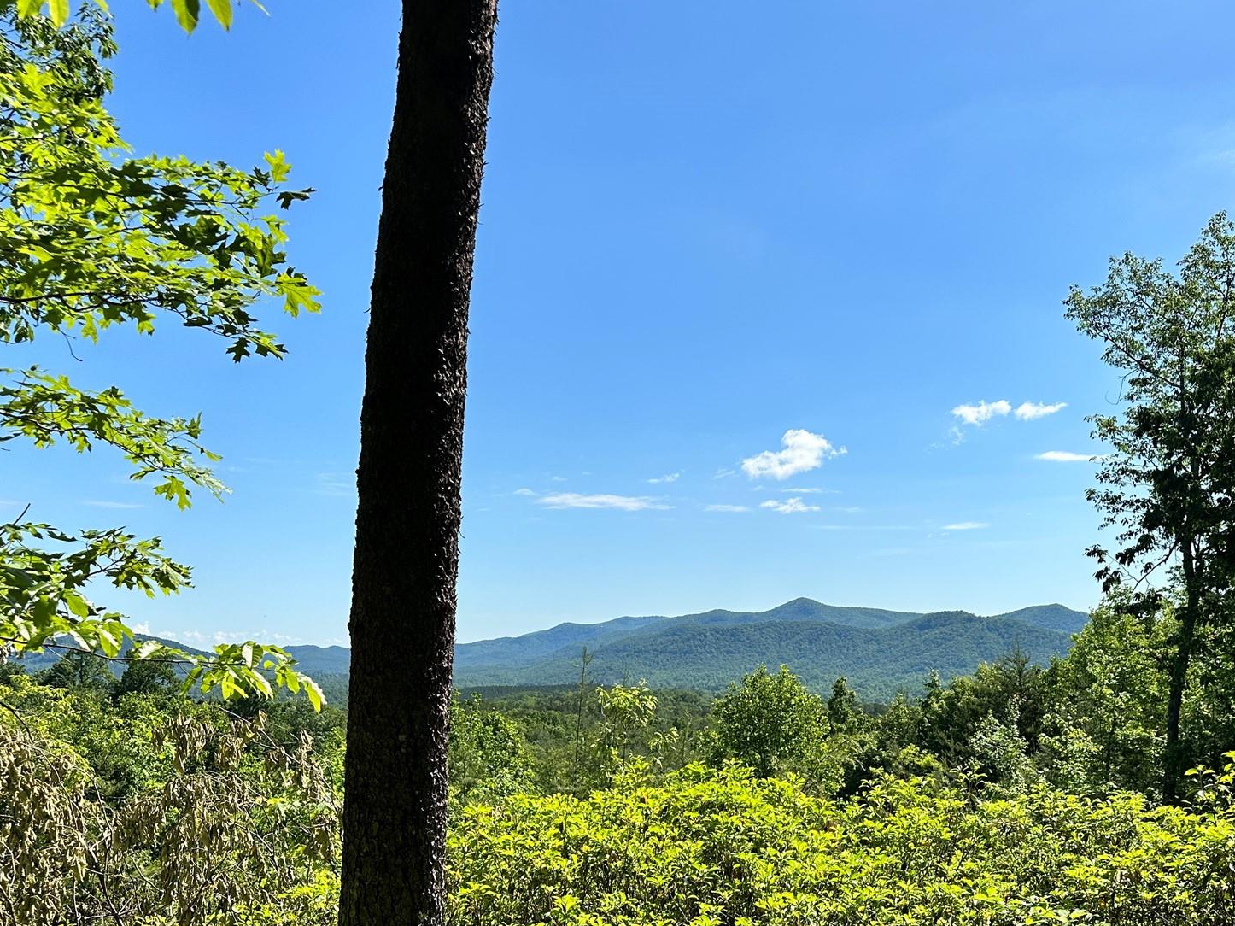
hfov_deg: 53.3
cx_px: 787
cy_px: 642
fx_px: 1213
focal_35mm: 34
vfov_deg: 41.1
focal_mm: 6.86
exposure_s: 1/5525
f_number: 1.78
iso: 80
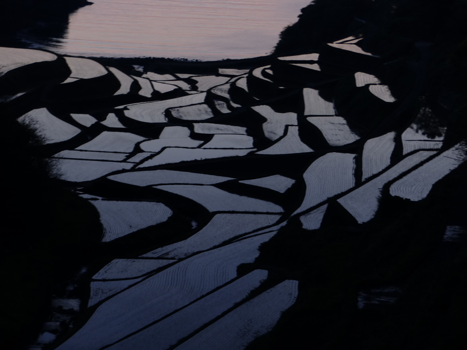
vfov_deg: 12.2
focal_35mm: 121
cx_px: 234
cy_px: 175
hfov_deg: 16.3
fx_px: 1632
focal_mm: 21.8
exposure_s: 1/4
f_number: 2.8
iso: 100
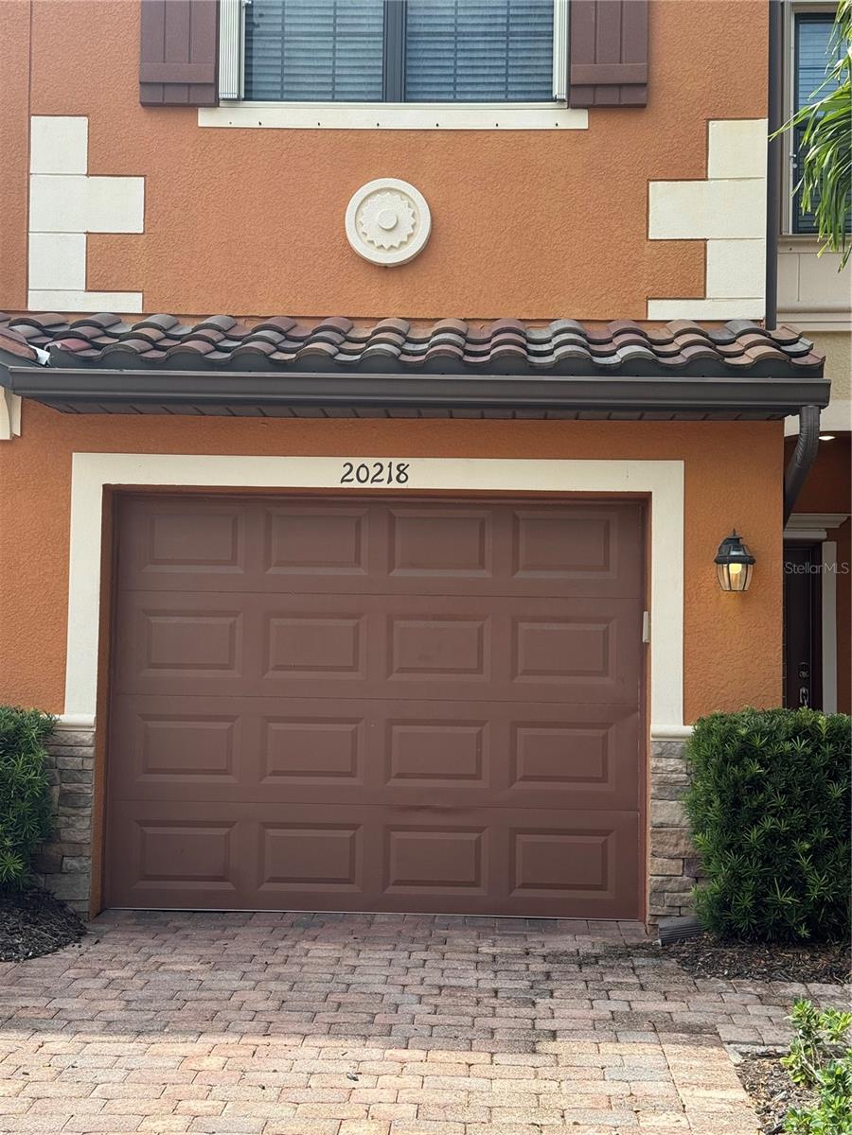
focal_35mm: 48
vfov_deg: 39.7
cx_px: 426
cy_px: 568
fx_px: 1575
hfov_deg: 30.3
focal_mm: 6.76
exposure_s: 1/1923
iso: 64
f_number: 1.78
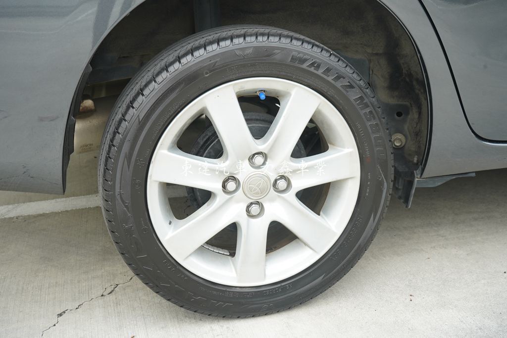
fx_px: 606
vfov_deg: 31.2
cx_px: 254
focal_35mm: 43
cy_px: 169
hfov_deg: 45.4
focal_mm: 43
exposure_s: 1/250
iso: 800
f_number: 9
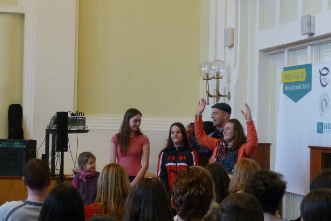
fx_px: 1012
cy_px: 113
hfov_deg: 18.6
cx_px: 166
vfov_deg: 12.5
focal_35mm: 110
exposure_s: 1/30
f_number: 3.2
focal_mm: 10.4
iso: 400
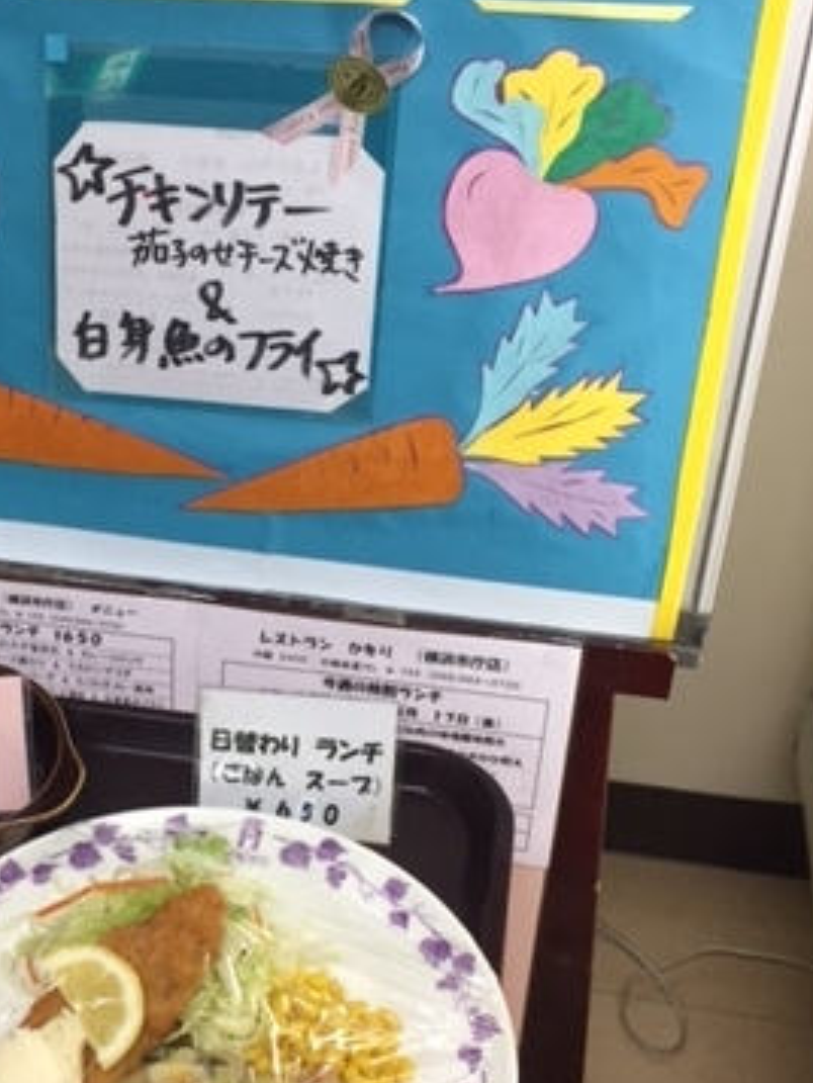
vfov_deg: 36.7
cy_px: 637
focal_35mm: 52
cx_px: 155
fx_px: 1627
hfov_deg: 27.5
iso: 50
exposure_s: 1/33
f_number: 2.2
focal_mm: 4.15
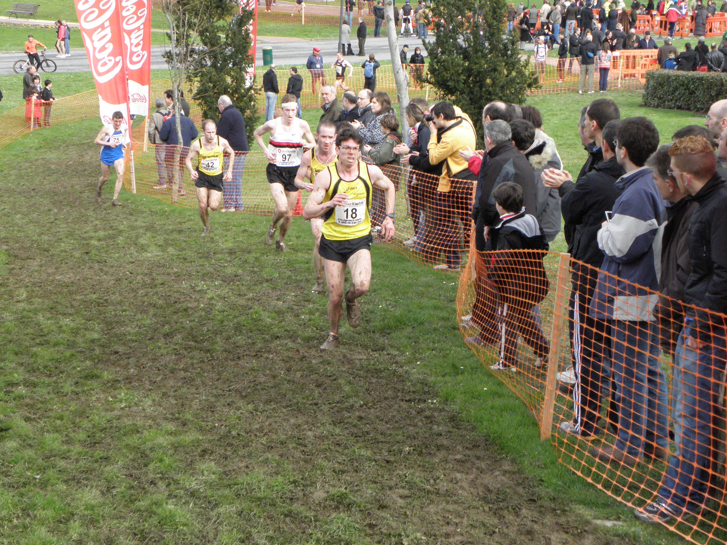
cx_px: 358
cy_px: 248
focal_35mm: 78
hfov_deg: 25.0
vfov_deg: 18.9
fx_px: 1638
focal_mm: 12.55
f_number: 3.8
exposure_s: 1/640
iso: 320
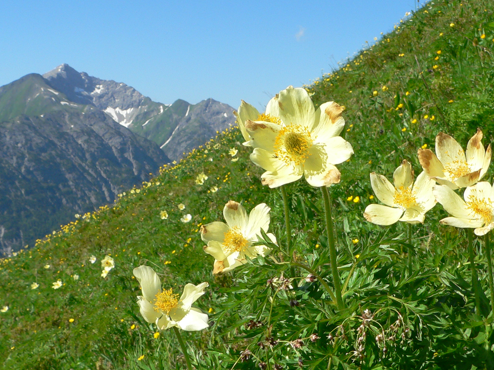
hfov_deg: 35.5
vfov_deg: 27.4
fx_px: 756
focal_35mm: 53
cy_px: 240
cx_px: 358
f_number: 5.6
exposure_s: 1/500
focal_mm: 6
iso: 100
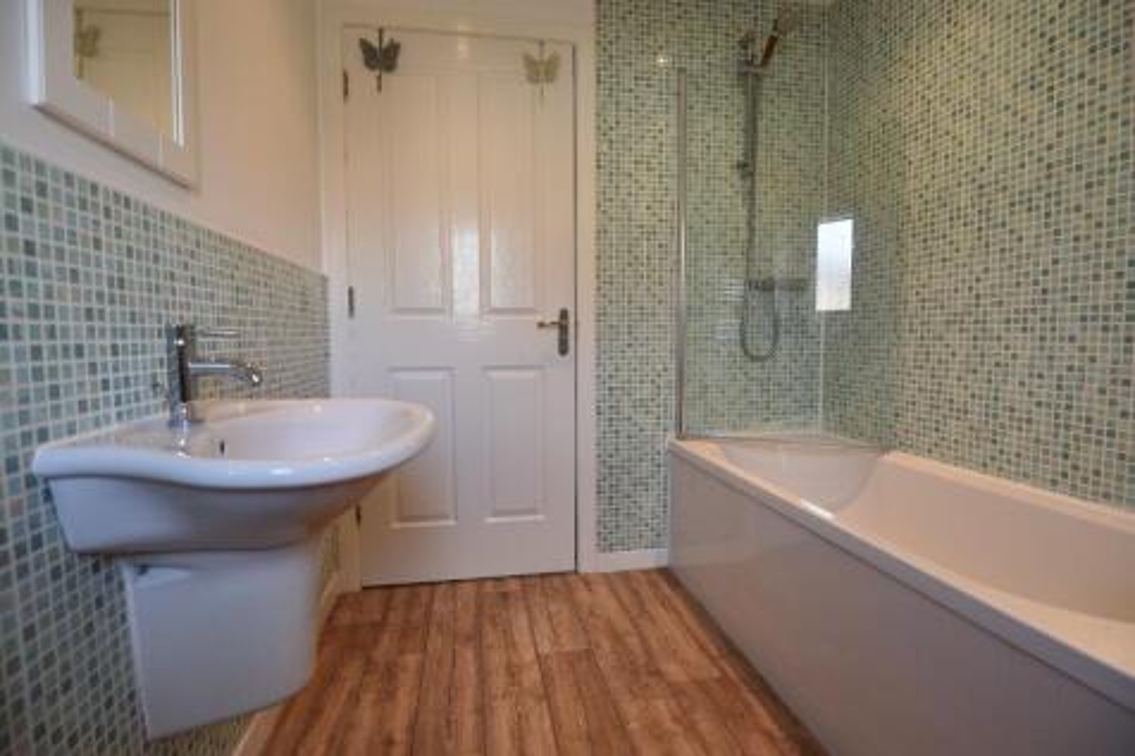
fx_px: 536
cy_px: 378
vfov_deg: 70.4
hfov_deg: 93.3
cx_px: 568
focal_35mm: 17
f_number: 4
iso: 450
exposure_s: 1/60
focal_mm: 17
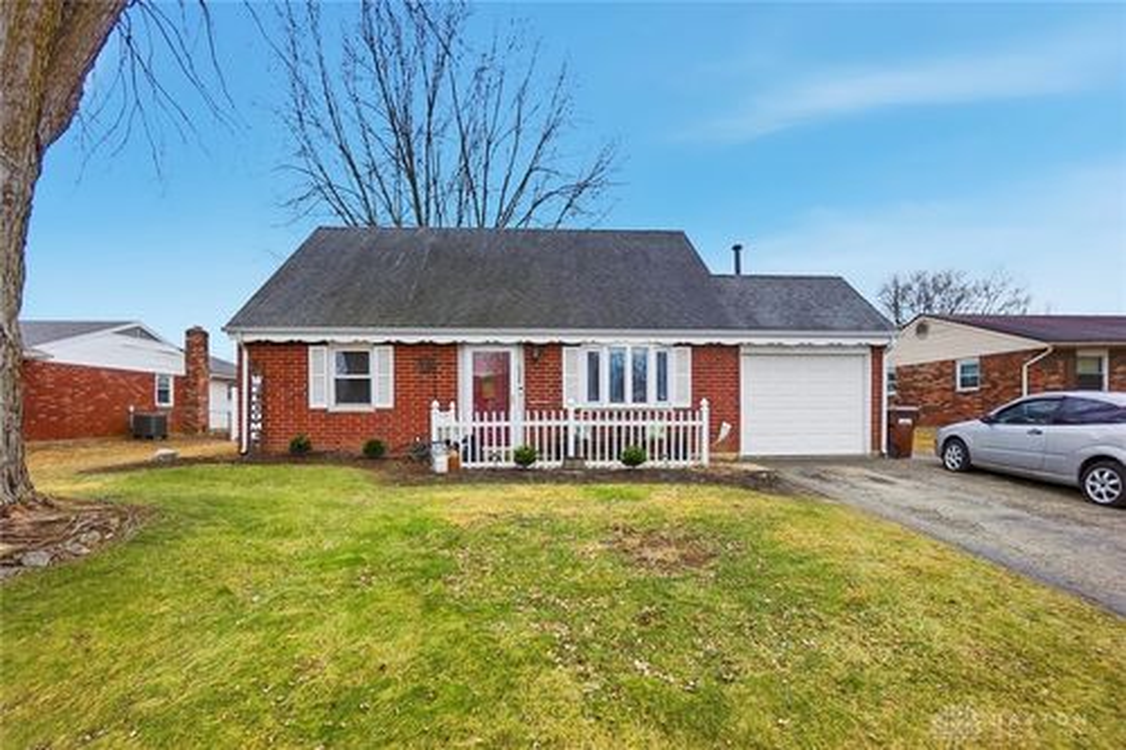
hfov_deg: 100.4
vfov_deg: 77.3
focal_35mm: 15
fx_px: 469
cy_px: 375
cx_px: 563
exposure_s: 1/2500
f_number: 4
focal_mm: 10
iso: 100
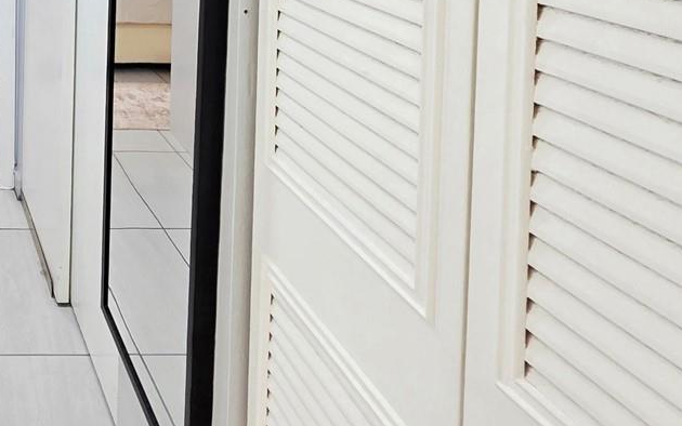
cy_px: -144
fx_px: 651
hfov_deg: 41.4
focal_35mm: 35
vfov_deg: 28.8
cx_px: -103
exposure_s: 1/120
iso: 160
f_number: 1.9
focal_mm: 2.2
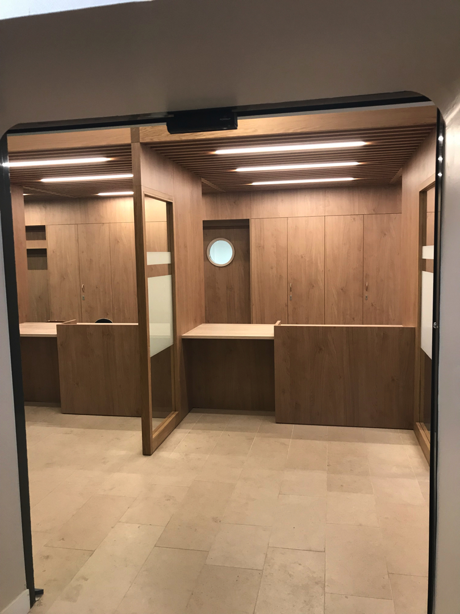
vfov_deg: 63.4
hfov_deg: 49.7
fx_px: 496
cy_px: 307
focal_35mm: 28
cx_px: 230
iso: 40
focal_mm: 3.99
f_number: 1.8
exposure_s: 1/20
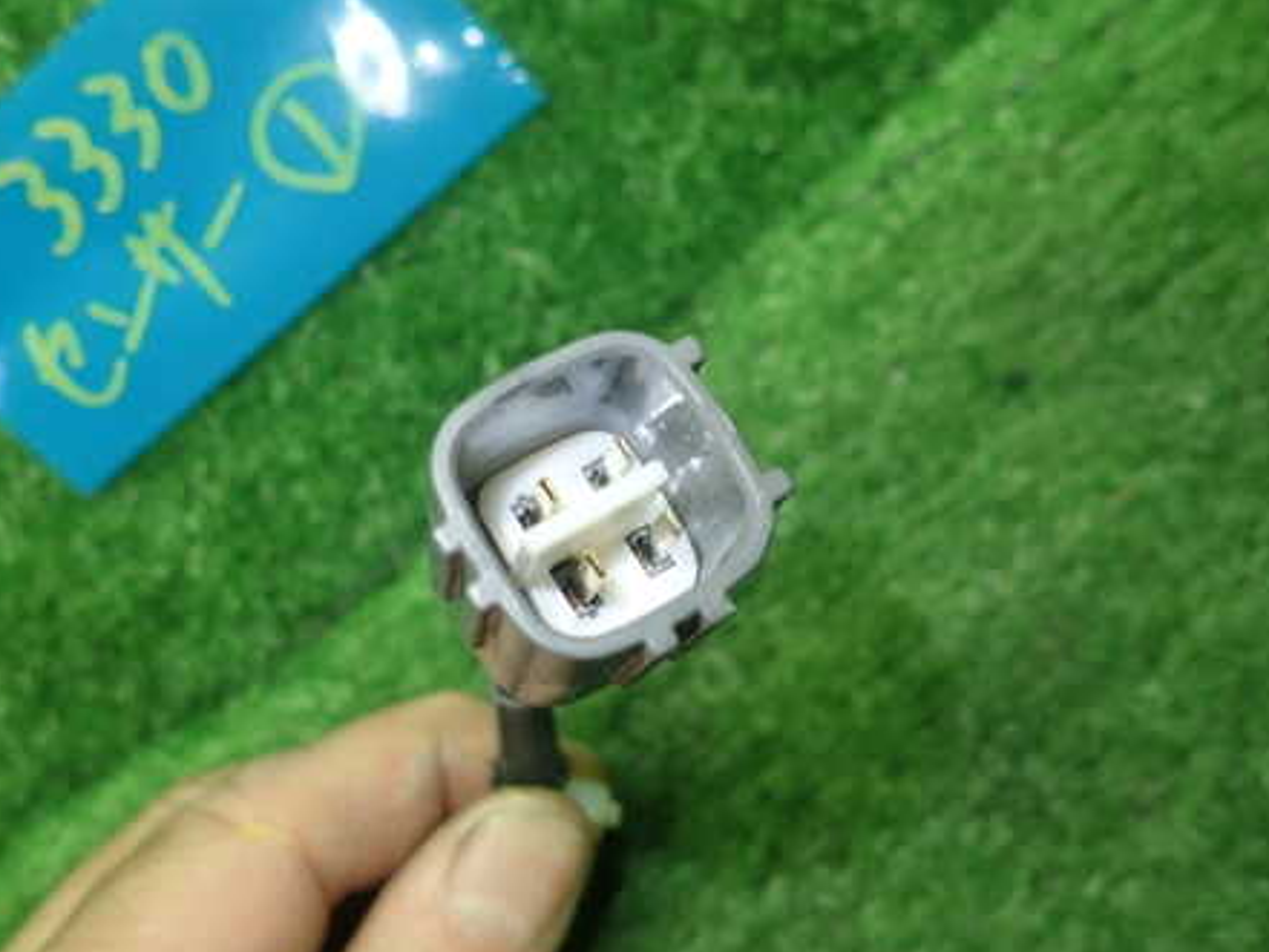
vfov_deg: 41.8
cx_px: 541
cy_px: 503
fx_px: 1247
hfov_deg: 53.7
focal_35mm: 34
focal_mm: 4.5
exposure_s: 1/60
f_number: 2
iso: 200
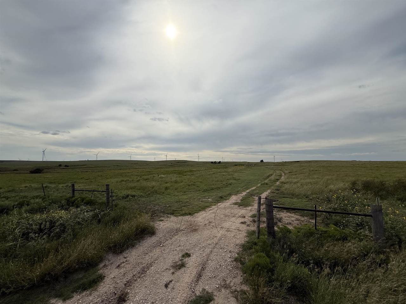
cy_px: 152
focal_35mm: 14
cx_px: 203
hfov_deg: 102.1
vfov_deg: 85.7
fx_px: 164
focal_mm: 2.22
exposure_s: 1/6173
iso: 50
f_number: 2.2
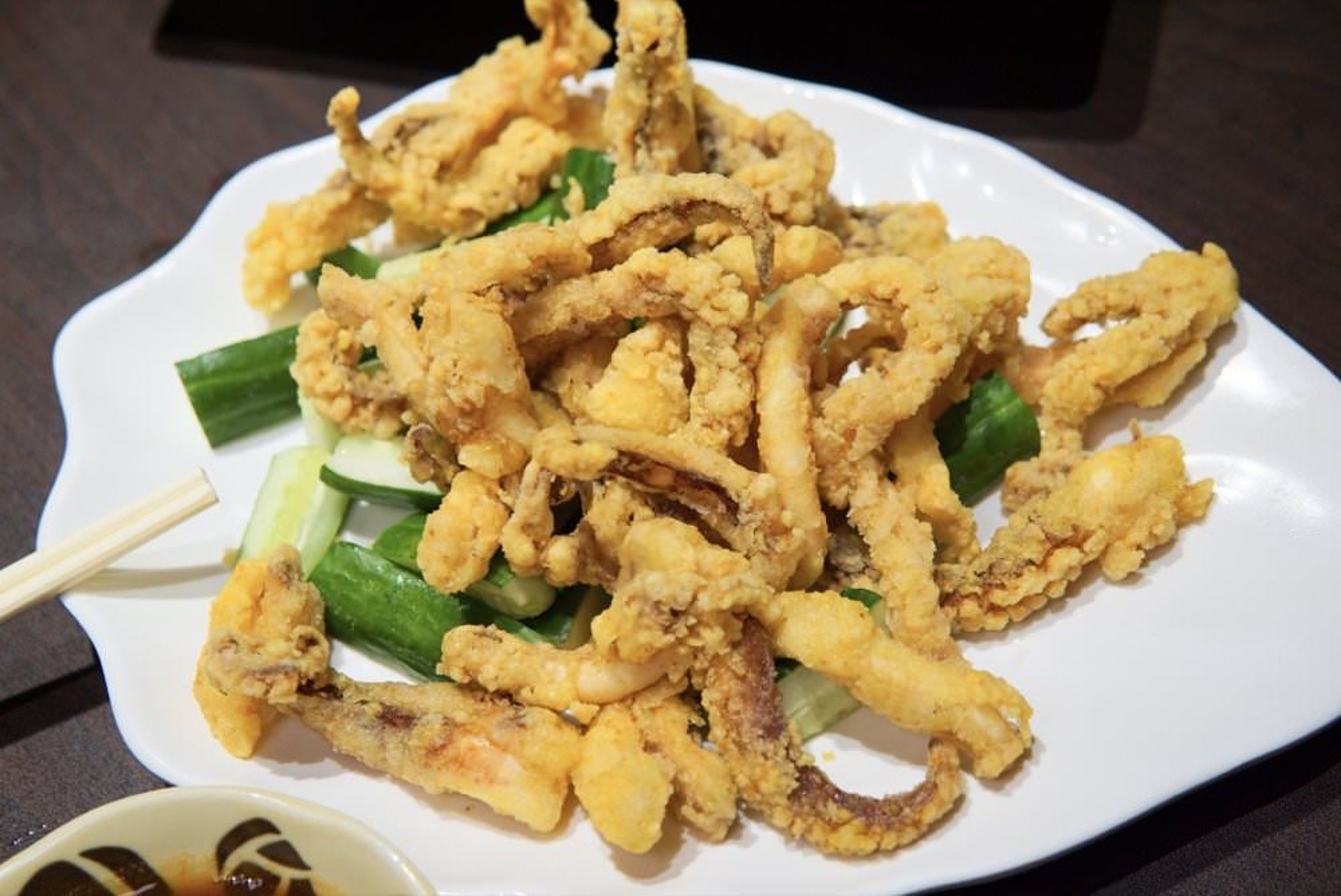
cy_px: 448
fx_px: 1677
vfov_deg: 29.9
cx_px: 670
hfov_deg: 43.6
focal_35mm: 45
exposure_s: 1/60
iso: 100
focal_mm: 30
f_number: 4
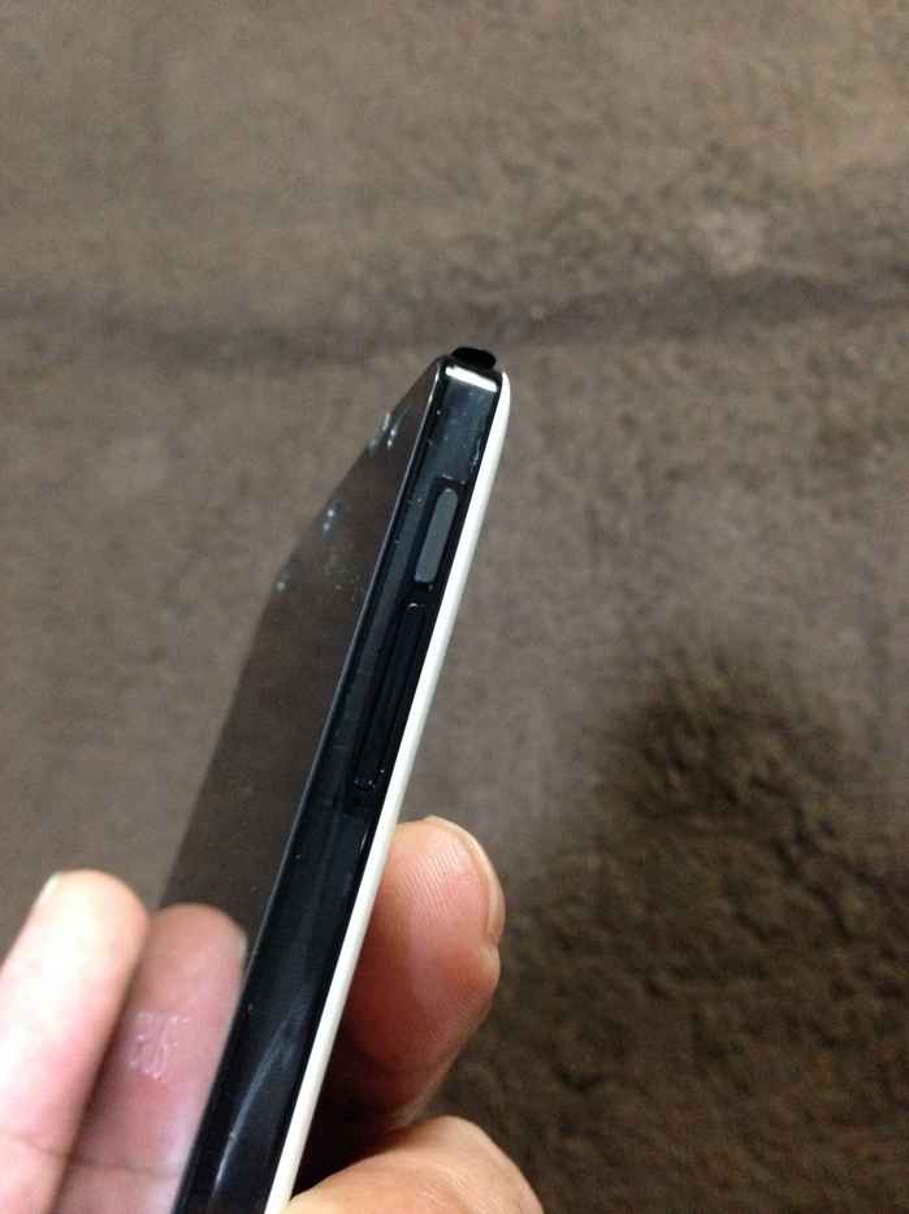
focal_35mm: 33
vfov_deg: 55.4
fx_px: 1156
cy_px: 607
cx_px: 454
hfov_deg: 42.9
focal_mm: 4.12
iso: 640
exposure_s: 1/15
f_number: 2.4
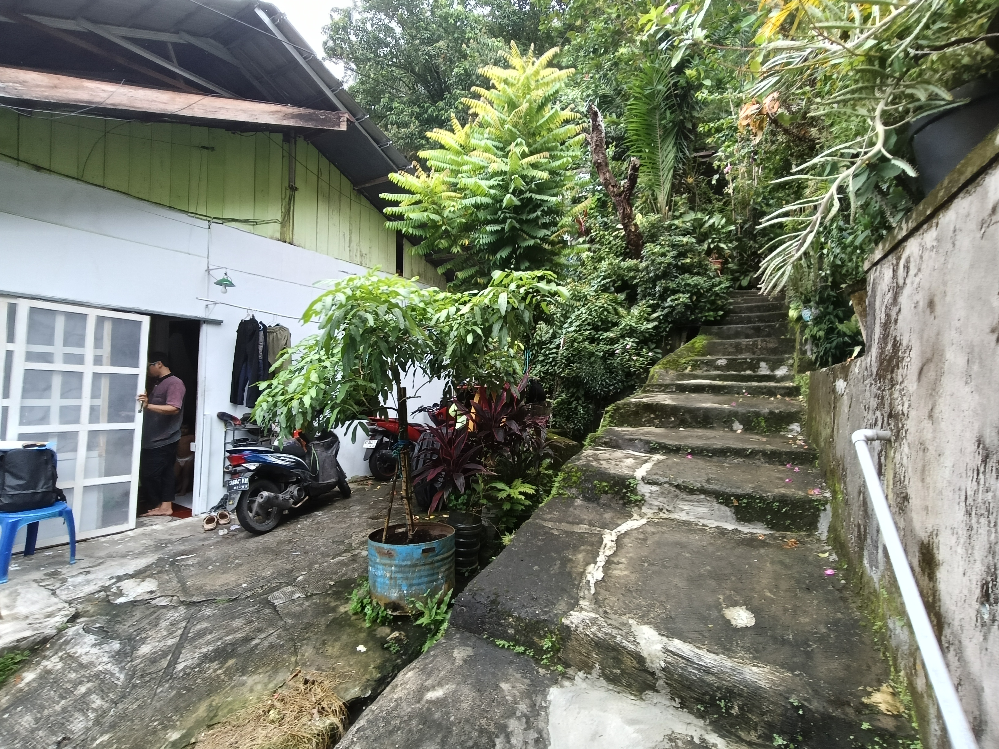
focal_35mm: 16
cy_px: 374
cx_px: 500
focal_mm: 1.68
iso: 64
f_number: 2.2
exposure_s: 1/100
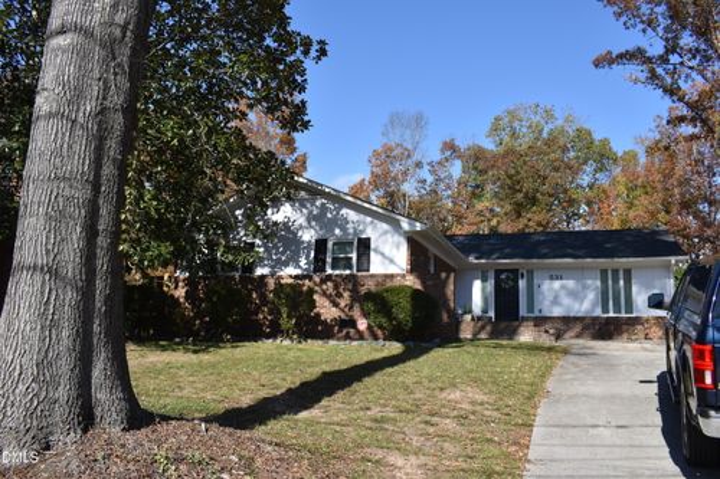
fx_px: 540
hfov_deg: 67.4
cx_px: 360
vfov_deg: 47.9
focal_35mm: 27
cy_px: 240
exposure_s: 1/320
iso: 200
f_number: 9
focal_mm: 18
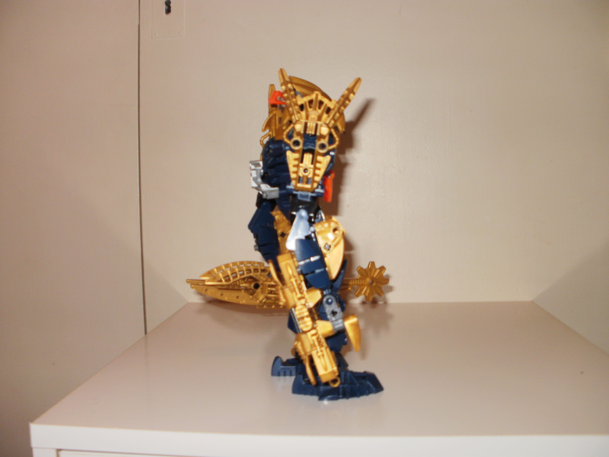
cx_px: 304
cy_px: 228
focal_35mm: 36
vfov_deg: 39.7
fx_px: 633
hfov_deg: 51.4
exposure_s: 1/30
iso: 125
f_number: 3.5
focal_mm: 6.3
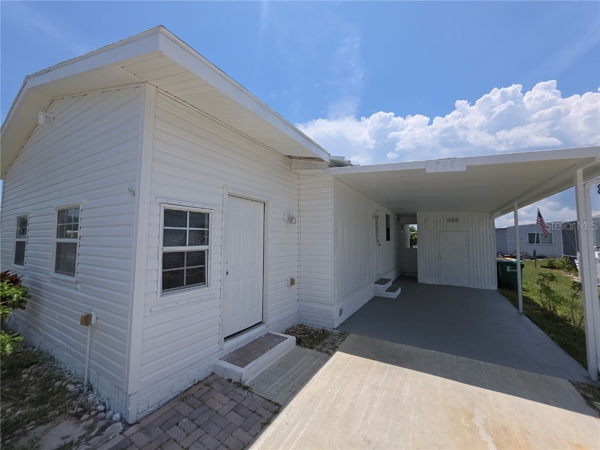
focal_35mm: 13
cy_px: 225
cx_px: 300
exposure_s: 1/1718
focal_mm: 2.2
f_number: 1.9
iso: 20
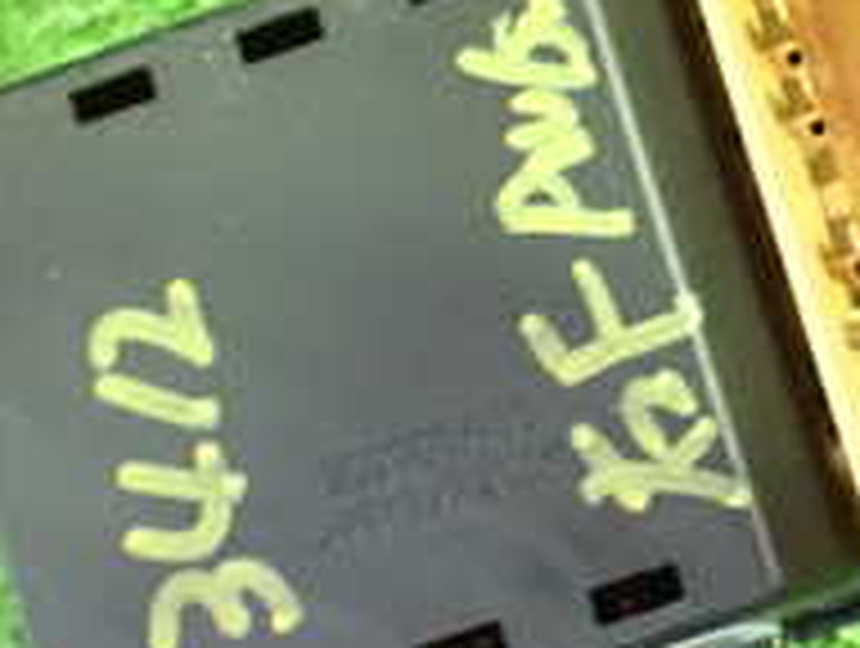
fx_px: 2340
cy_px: 284
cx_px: 986
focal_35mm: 94
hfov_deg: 19.8
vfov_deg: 15.8
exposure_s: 1/30
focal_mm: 5.4
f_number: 2.3
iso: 1600
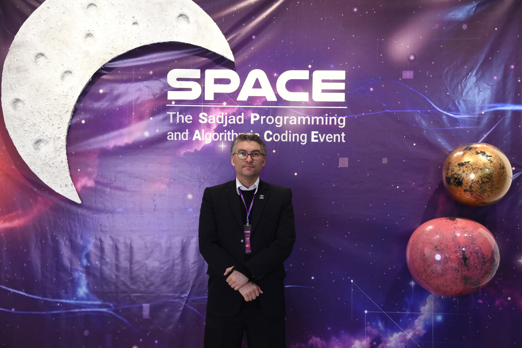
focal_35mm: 62
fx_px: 899
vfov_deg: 21.9
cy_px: 174
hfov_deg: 32.4
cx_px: 261
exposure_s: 1/100
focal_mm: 62
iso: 1250
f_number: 6.3
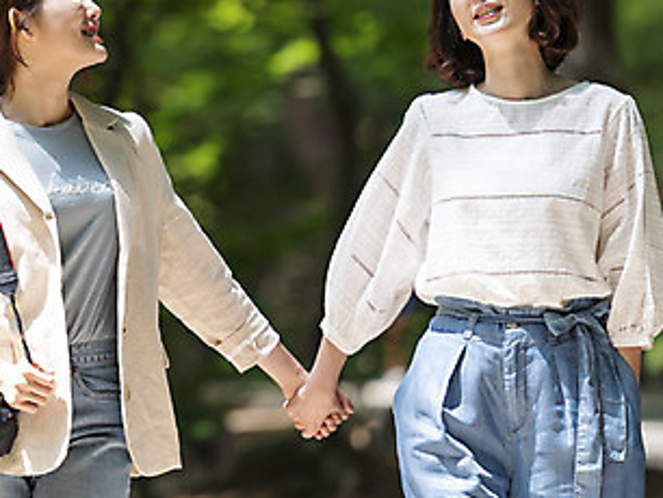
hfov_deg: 5.7
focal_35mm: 348
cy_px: 102
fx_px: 6670
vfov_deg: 4.3
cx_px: 146
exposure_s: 1/1250
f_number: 2.8
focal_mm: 185
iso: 400
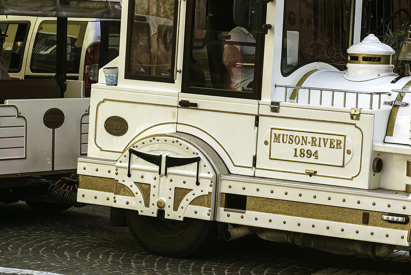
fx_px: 1656
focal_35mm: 145
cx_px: 318
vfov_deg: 9.5
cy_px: 92
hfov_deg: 14.1
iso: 200
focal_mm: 50
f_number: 5.6
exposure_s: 1/500
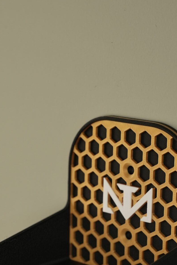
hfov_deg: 12.4
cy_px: 202
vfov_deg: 18.3
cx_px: 93
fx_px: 818
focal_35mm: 111
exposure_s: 1/100
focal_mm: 51.5
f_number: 5.6
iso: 640
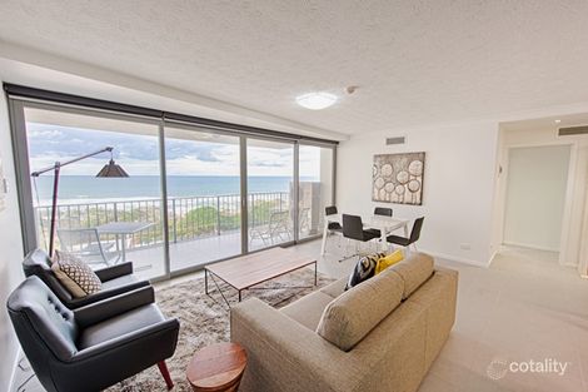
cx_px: 294
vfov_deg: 81.2
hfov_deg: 104.3
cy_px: 196
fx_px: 229
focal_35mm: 14
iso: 500
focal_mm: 14
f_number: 6.3
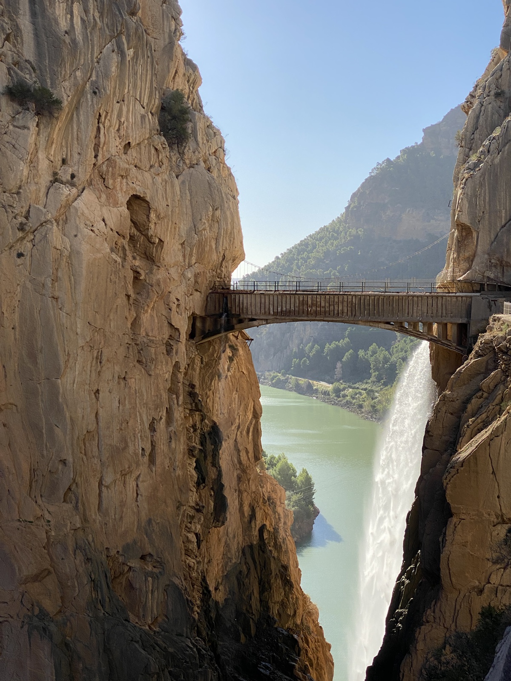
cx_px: 256
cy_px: 340
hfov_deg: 28.0
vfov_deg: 36.8
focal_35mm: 52
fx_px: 1023
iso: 20
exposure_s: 1/1261
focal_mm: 6
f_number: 2
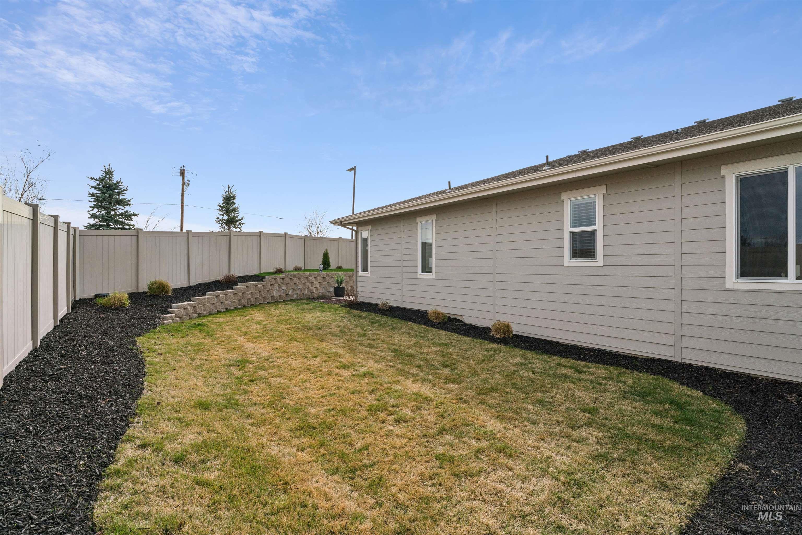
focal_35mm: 18
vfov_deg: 67.1
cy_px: 268
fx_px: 403
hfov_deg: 89.7
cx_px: 401
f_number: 13
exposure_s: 1/320
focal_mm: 18.1
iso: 400
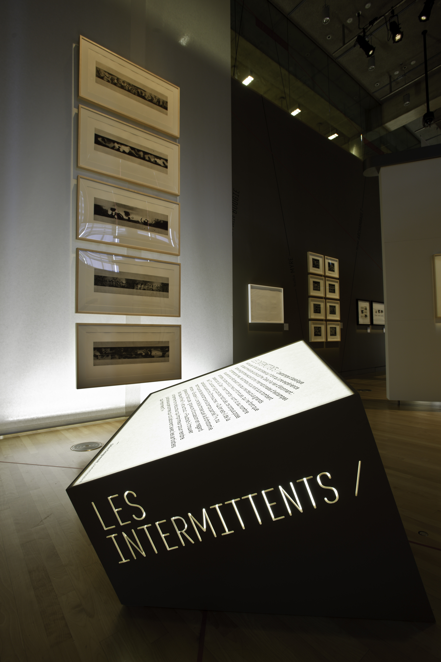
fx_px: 349
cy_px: 331
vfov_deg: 86.9
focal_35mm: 19
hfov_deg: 64.6
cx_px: 220
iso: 100
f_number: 8
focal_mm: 19
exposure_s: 1/2
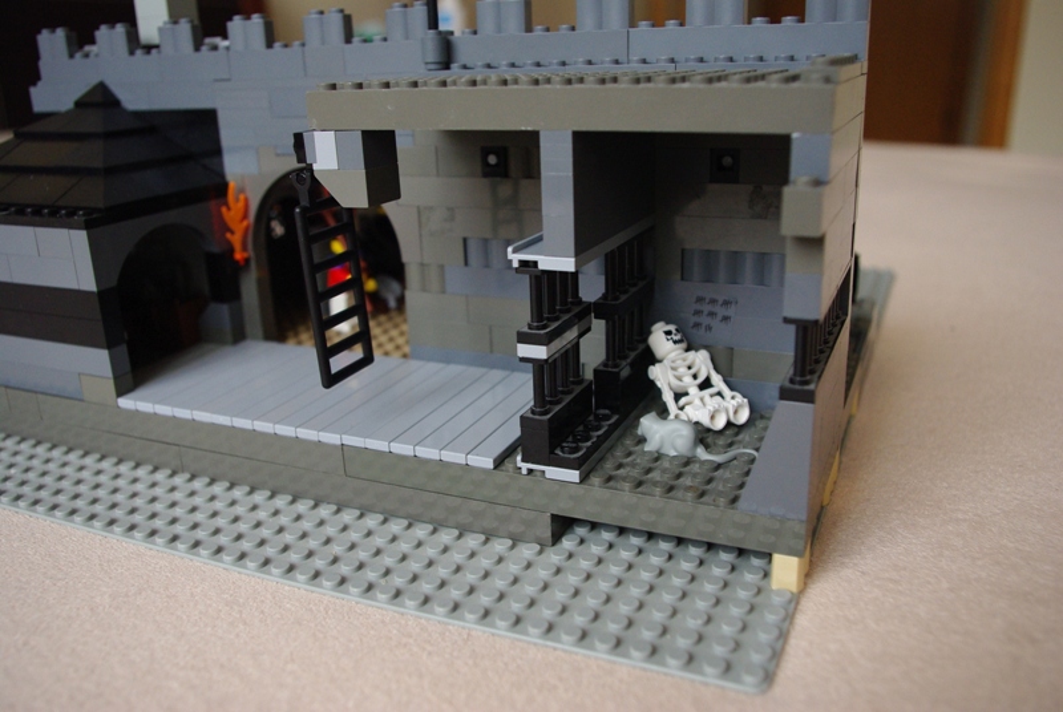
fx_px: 917
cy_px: 356
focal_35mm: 31
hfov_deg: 60.2
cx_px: 532
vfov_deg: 42.5
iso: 800
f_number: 4.5
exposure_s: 1/60
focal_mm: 21.25
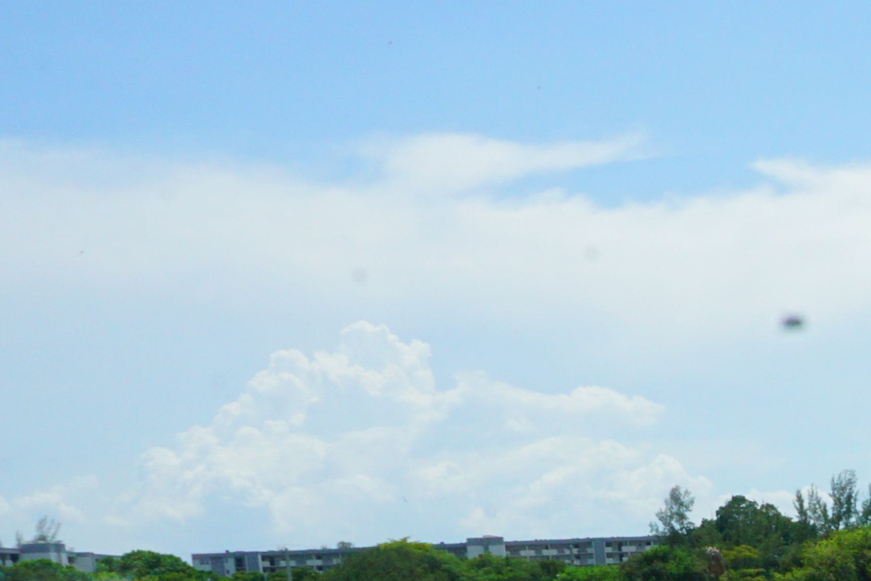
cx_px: 1406
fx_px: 2032
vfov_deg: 15.1
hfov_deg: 19.9
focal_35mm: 84
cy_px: 865
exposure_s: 1/60
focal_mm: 16
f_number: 22
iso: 320
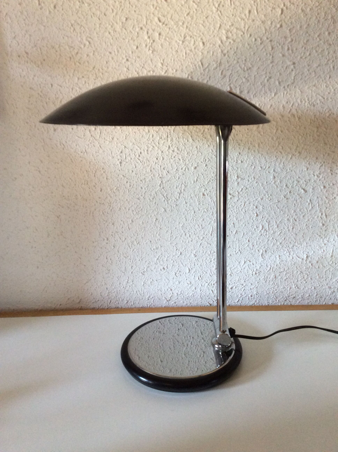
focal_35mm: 32
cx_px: 169
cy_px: 226
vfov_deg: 56.9
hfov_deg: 44.1
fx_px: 418
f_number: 2.4
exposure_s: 1/25
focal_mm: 3.3
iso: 125
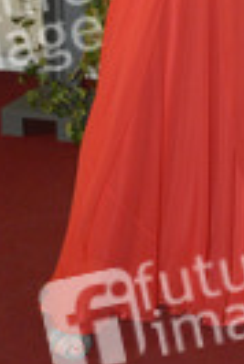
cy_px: -101
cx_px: 263
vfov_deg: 13.7
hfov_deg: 9.5
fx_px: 1460
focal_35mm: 144
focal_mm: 32
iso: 800
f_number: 5.6
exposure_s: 1/125
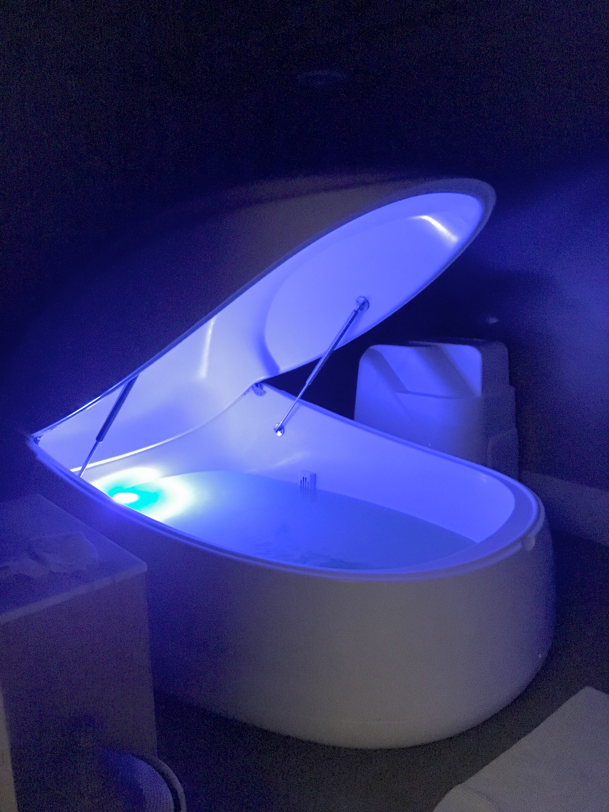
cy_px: 406
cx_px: 304
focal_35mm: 29
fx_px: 680
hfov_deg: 48.2
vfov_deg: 61.7
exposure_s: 1/15
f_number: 2.2
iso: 1250
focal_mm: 4.15
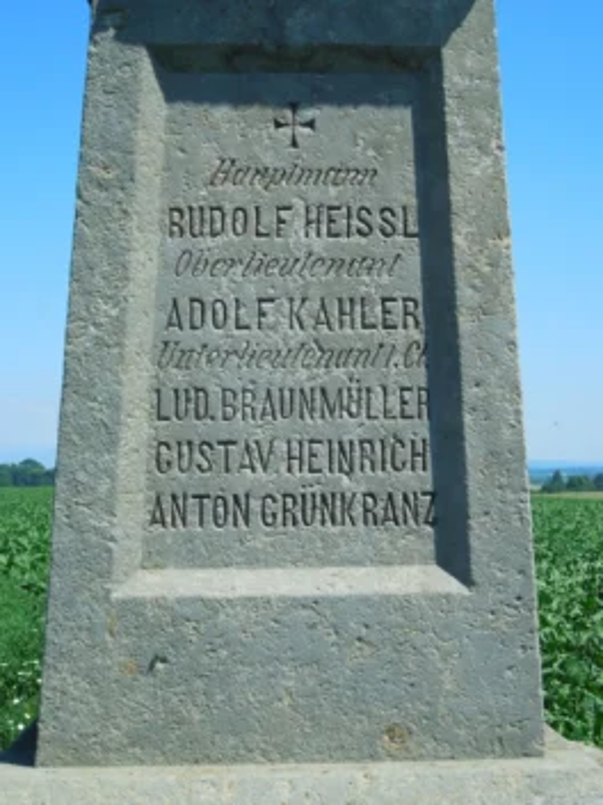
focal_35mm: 54
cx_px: 302
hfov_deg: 27.0
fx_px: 1254
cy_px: 402
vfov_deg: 35.5
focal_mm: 9.8
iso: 400
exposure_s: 1/640
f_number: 8.4
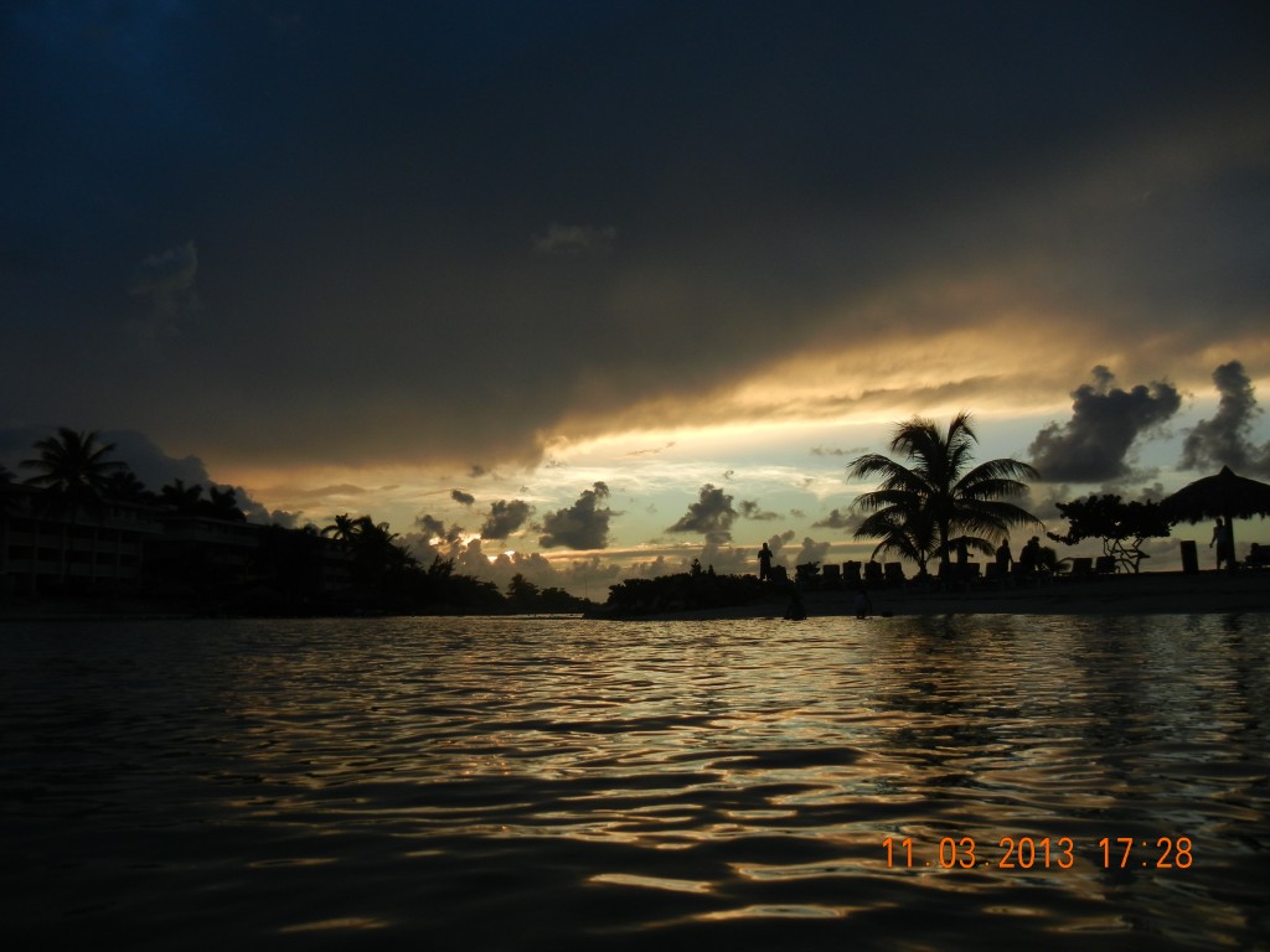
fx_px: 1101
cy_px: 476
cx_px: 635
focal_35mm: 30
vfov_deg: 46.8
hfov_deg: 60.0
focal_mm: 5.4
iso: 160
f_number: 3.5
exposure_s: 1/513
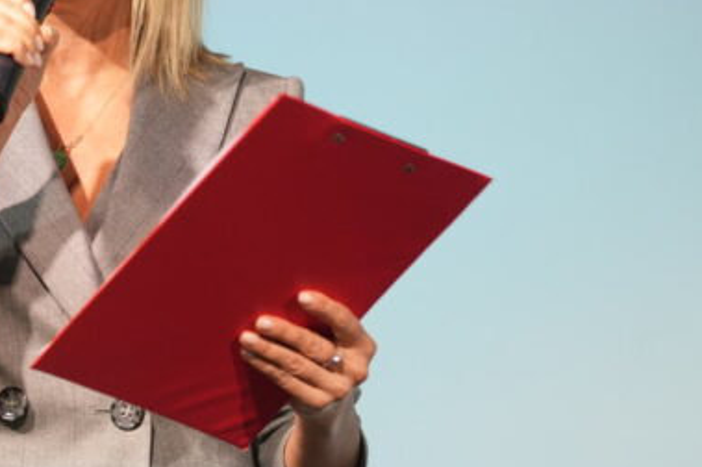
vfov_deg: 4.0
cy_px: 64
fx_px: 6657
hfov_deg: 6.0
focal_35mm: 342
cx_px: 159
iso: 1600
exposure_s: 1/125
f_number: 2.8
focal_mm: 161.8
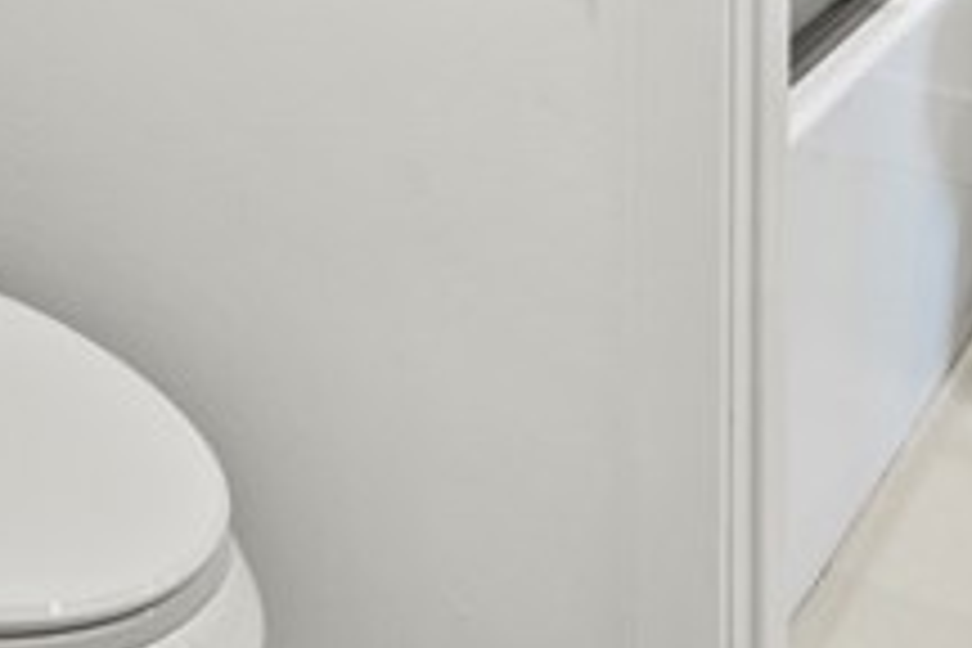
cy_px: -691
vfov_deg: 15.1
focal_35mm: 71
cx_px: -27
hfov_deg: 26.7
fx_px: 1917
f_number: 9
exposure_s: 1/4
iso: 640
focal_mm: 15
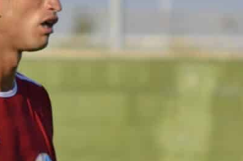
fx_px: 10458
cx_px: 91
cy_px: 159
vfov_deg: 0.9
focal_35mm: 1553
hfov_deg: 1.3
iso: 400
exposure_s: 1/1600
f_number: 6.3
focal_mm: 200
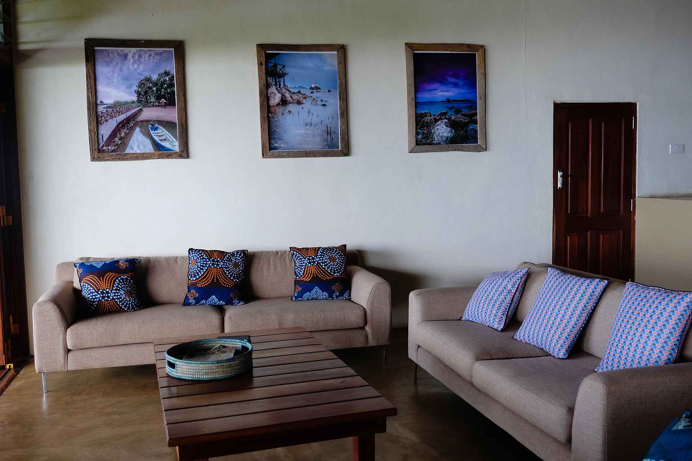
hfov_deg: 57.2
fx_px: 634
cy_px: 230
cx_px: 346
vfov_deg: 40.0
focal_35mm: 33
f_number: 2.8
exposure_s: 1/105
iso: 400
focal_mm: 22
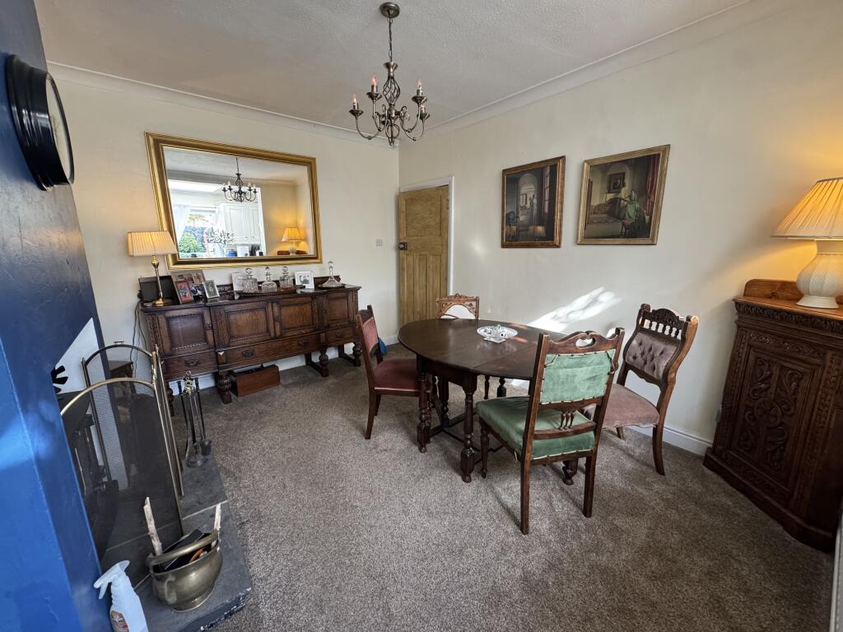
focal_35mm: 14
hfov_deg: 102.1
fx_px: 341
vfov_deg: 85.7
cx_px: 422
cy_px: 316
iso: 320
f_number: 2.2
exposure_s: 1/100
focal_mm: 2.22
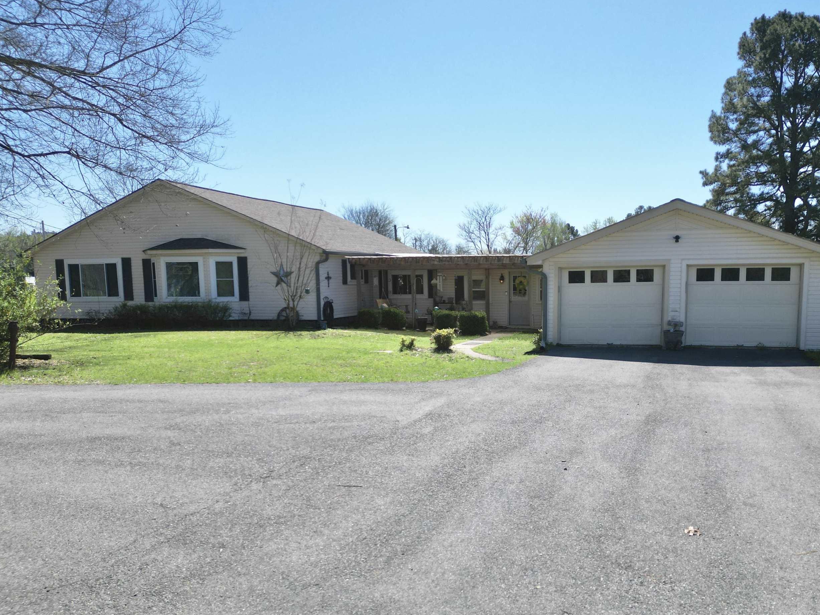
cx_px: 507
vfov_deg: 46.6
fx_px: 711
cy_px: 355
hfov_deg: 59.3
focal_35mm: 30
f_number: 1.7
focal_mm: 6.72
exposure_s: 1/2500
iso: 110
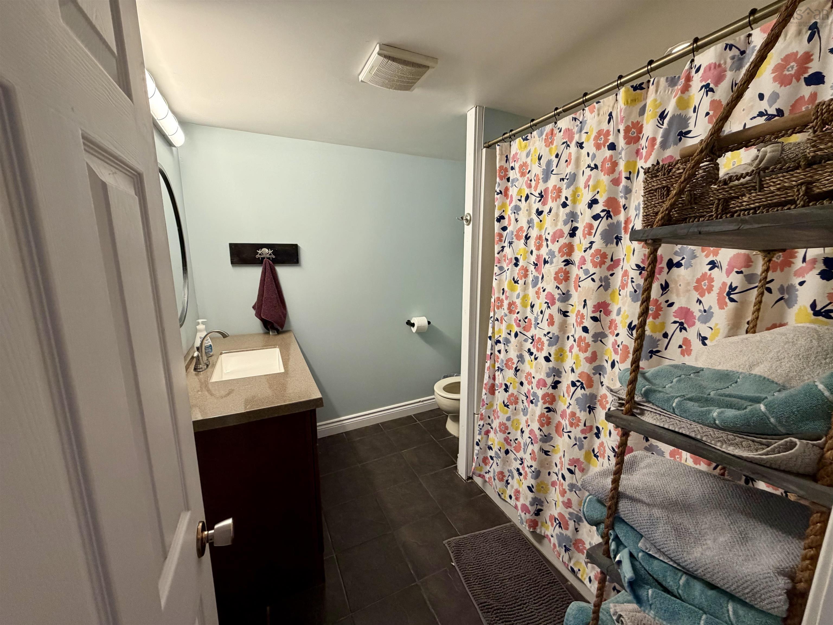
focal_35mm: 14
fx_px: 337
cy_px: 312
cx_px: 416
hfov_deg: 102.1
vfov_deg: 85.7
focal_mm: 2.22
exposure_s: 1/120
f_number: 2.2
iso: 320
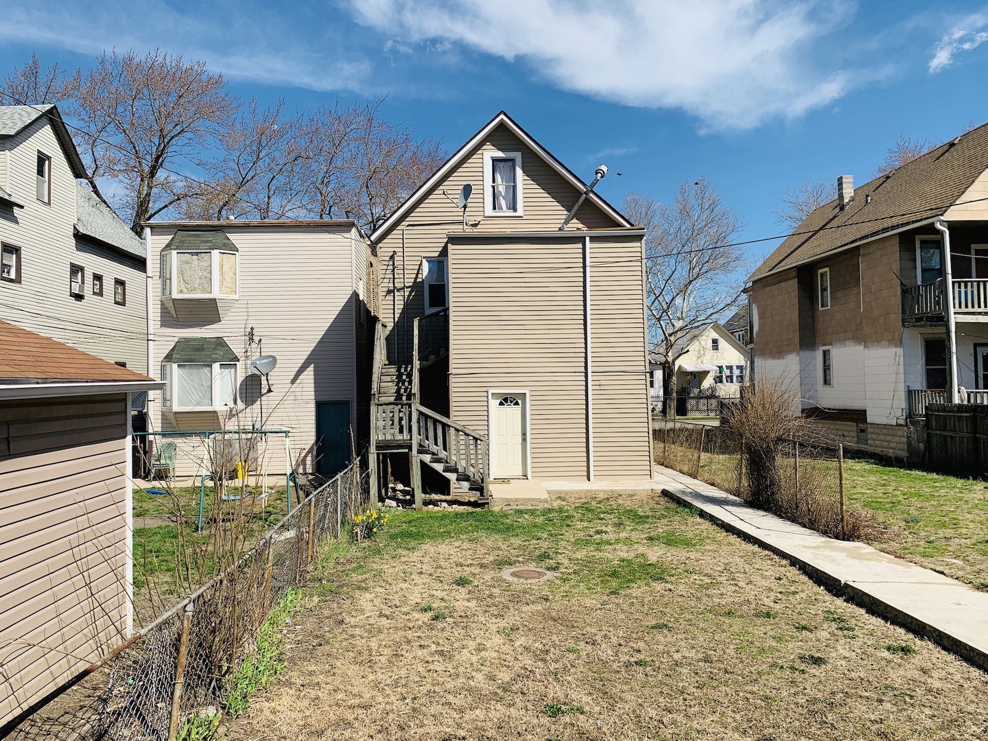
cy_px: 370
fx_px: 742
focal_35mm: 26
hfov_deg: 67.3
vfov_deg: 53.1
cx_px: 494
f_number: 1.8
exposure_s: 1/2611
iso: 25
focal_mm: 4.25
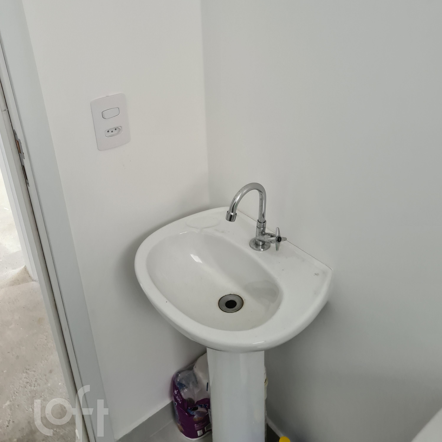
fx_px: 448
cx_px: 221
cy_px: 160
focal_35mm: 31
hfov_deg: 52.5
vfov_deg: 51.9
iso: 200
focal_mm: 5.4
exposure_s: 1/60
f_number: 1.8
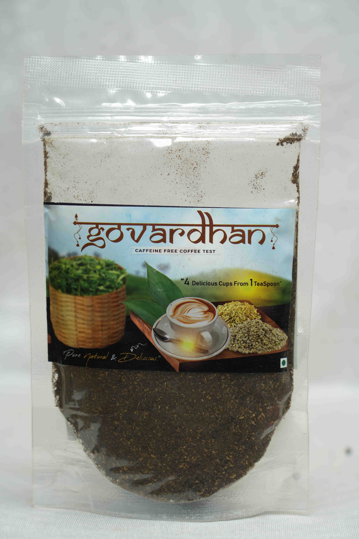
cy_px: 270
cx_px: 180
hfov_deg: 13.0
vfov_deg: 19.5
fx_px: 1571
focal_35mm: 105
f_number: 5.6
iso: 250
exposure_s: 1/60
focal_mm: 105
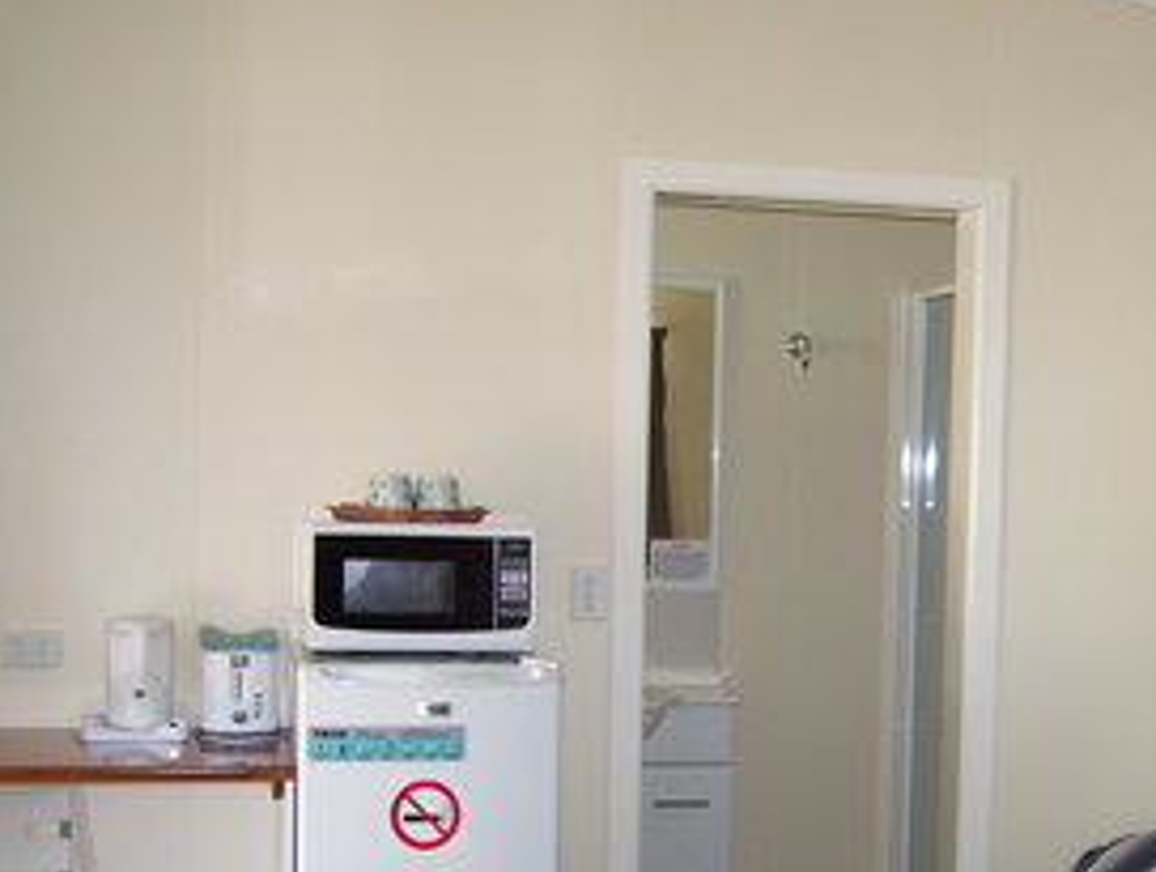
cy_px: 657
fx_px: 2241
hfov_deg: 28.3
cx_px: 914
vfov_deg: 21.8
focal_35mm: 67
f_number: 2.8
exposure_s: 1/60
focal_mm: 6.3
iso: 160
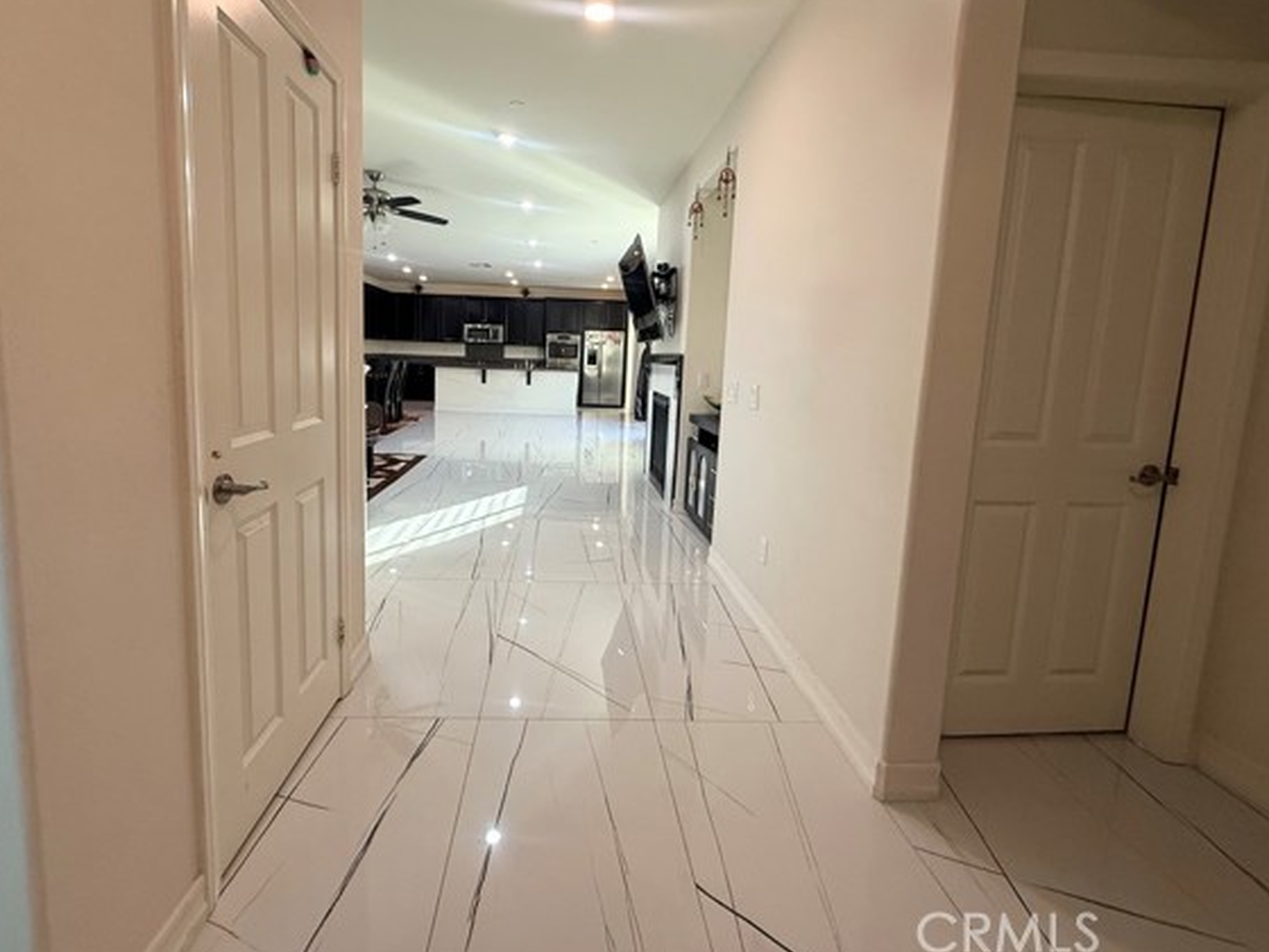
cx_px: 582
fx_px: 587
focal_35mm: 16
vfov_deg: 77.8
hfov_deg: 94.3
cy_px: 422
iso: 200
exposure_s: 1/120
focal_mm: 2.22
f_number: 2.2
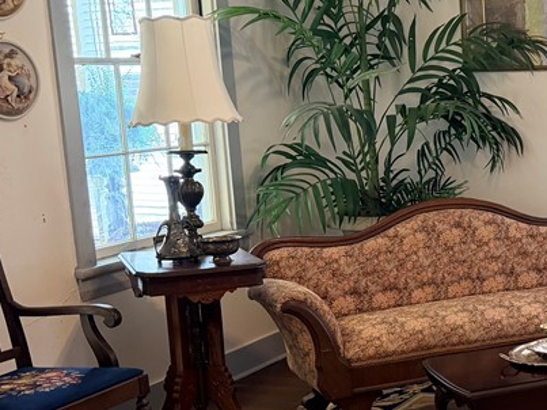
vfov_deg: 23.9
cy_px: 270
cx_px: 577
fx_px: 964
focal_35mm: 61
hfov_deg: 29.1
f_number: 1.78
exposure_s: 1/60
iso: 250
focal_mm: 6.76
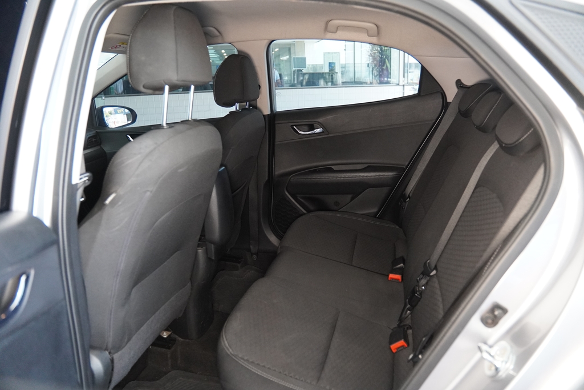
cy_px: 195
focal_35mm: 26
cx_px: 292
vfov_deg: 50.4
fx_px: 414
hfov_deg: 70.4
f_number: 2.8
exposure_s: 1/160
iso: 2500
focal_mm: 17
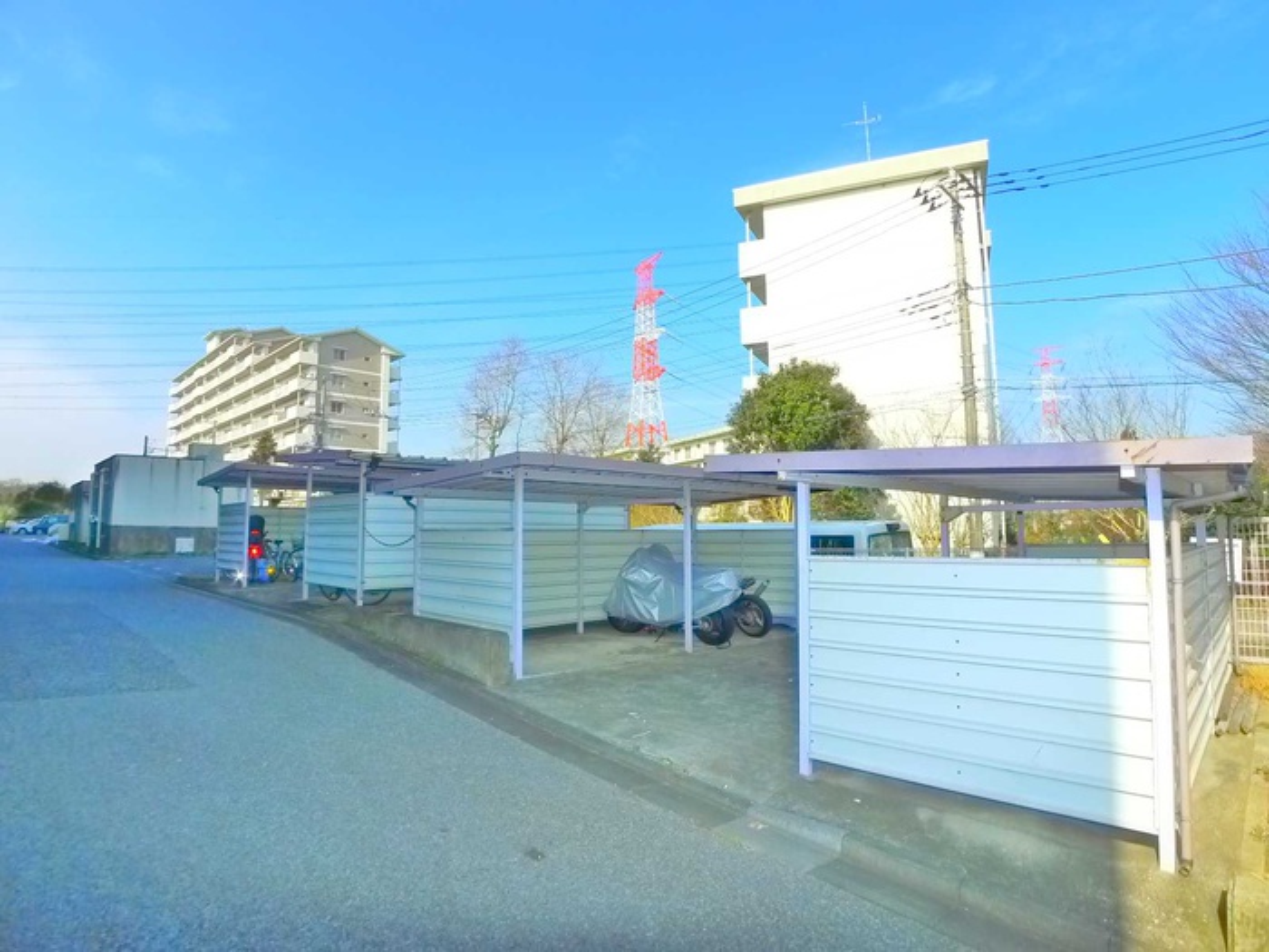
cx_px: 634
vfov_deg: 56.8
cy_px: 476
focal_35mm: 24
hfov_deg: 71.6
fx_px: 880
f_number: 4
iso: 400
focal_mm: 5.1
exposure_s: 1/640
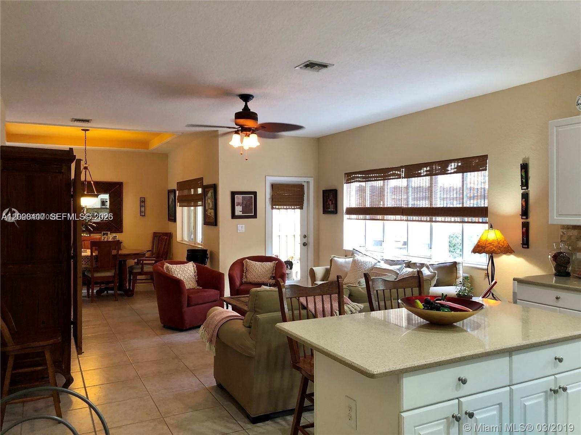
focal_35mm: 28
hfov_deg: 63.4
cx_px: 290
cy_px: 218
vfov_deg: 49.7
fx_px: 470
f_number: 1.8
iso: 40
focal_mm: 3.99
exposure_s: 1/17
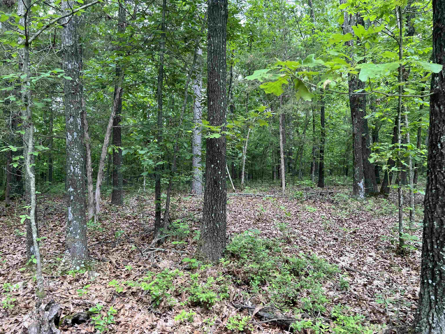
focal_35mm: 26
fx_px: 334
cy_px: 167
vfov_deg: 53.1
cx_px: 222
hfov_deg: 67.3
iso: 50
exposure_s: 1/121
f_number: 1.5
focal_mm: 5.7
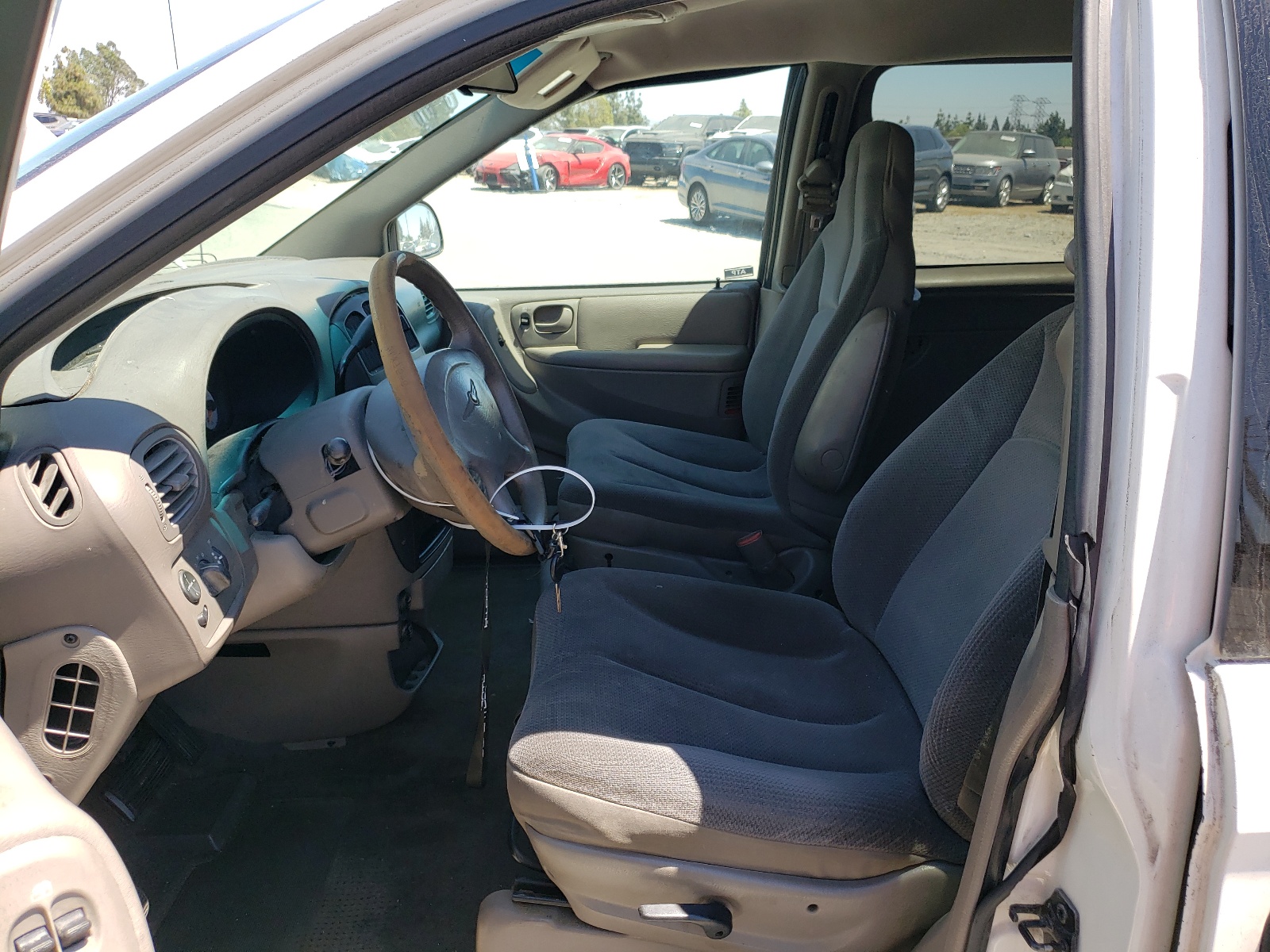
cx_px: 635
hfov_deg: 67.3
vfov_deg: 53.1
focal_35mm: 26
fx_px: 954
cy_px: 476
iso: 50
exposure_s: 1/714
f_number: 1.5
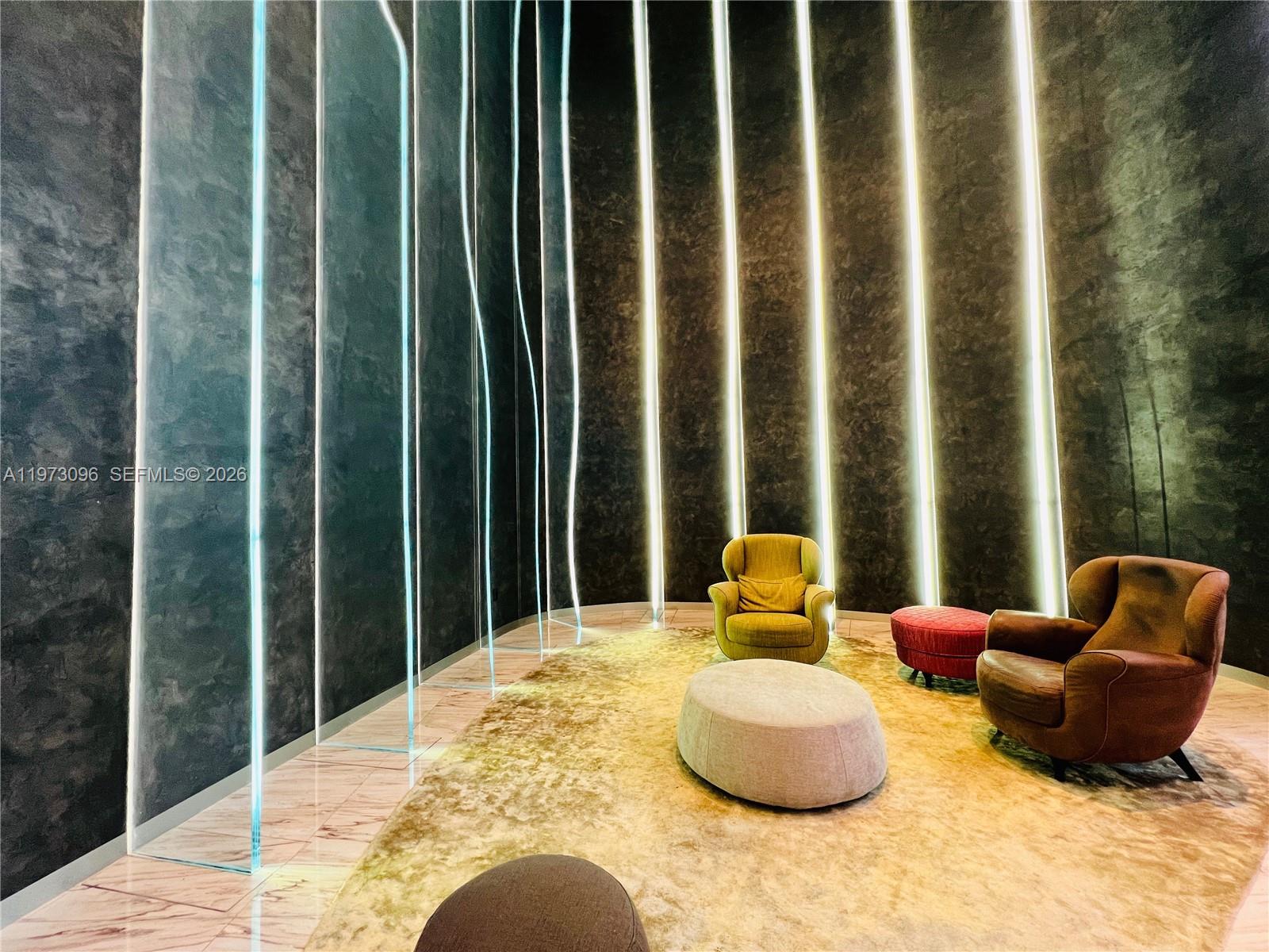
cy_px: 476
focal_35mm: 13
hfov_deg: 106.2
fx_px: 477
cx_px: 634
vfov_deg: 89.9
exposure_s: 1/51
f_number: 1.8
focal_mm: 1.57
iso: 250
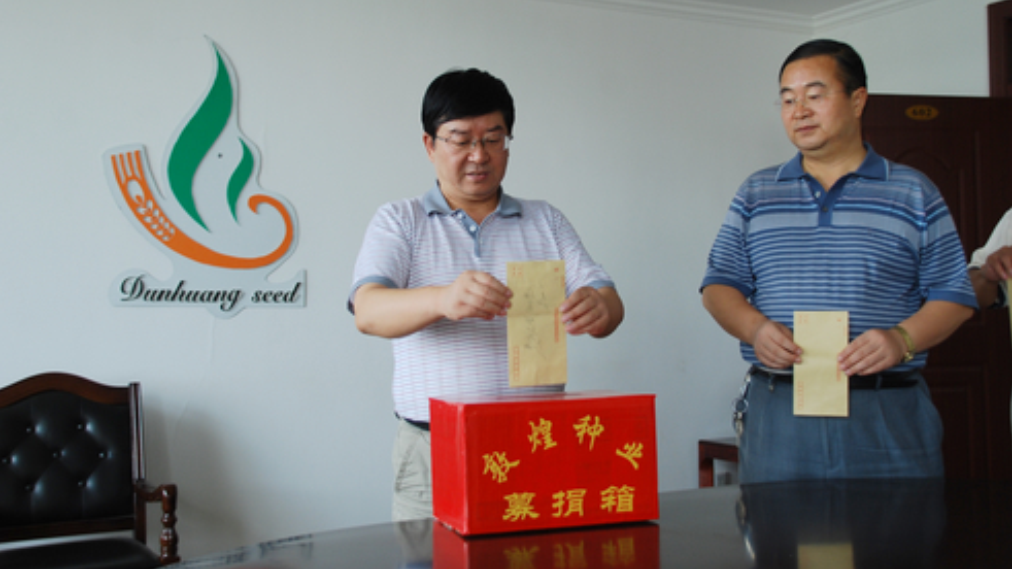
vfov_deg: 25.6
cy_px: 247
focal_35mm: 47
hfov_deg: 44.1
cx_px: 499
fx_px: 1249
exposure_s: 1/30
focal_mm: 29
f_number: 4.2
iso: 220
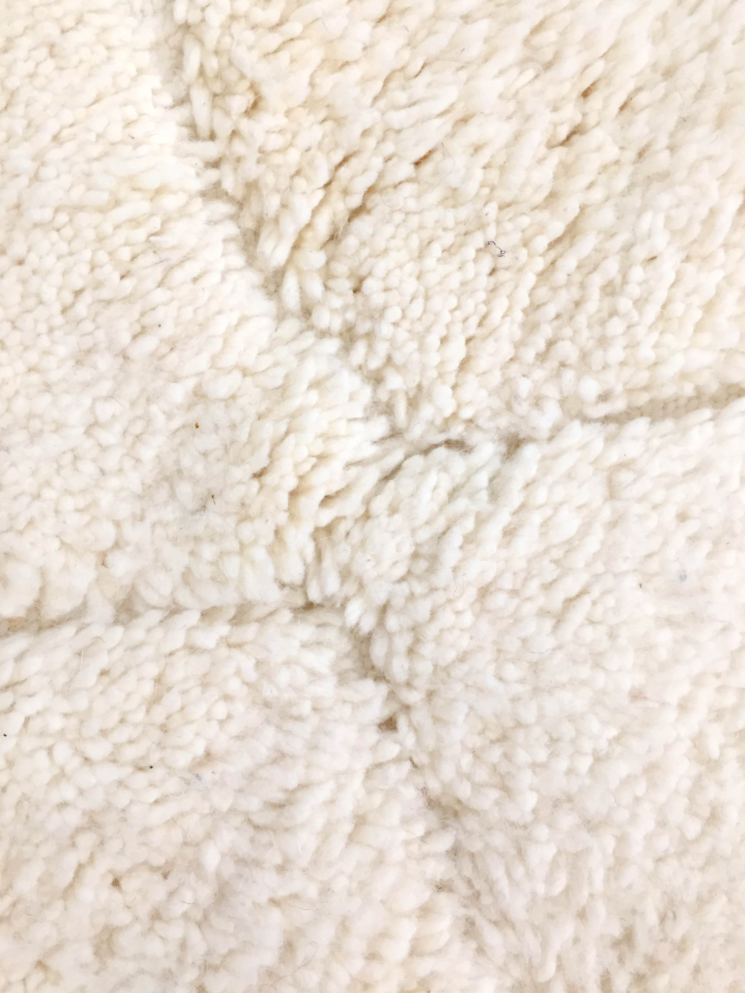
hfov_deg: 46.8
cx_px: 365
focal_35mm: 30
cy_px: 487
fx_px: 861
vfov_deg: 60.0
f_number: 2.2
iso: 100
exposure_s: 1/33
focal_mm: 4.15
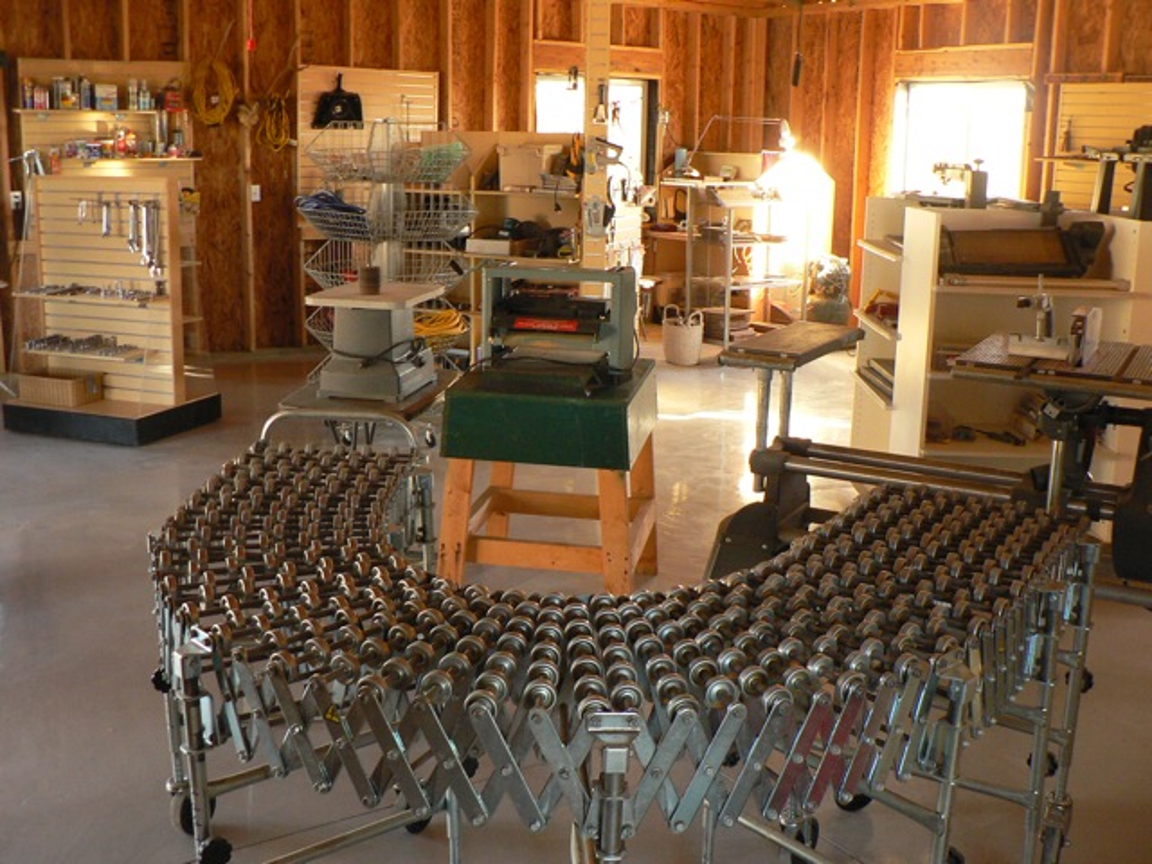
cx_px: 576
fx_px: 1198
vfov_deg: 39.7
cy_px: 432
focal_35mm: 36
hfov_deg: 51.4
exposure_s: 1/40
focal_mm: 6
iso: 200
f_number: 2.8
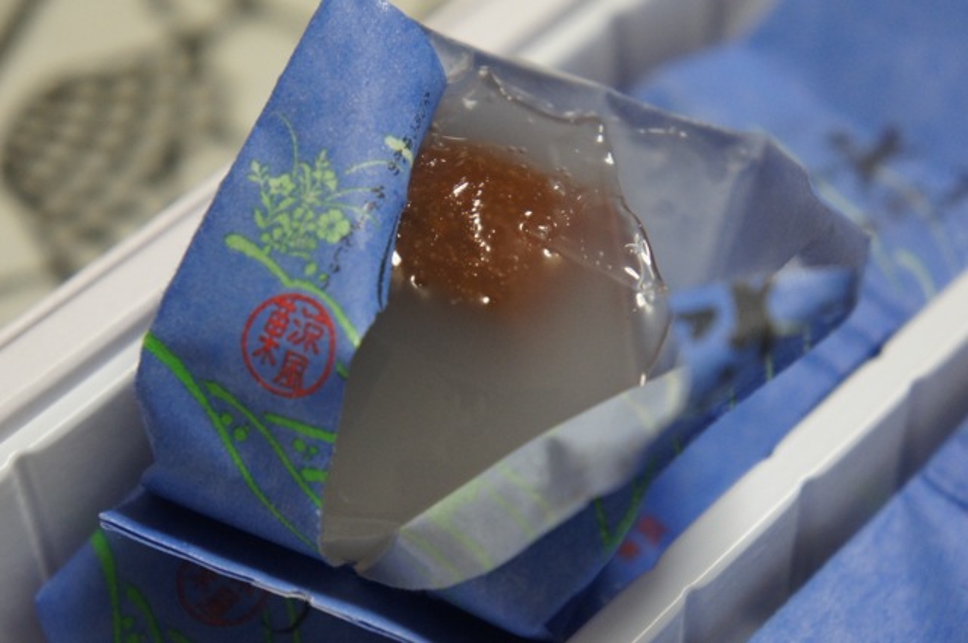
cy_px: 322
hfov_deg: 24.6
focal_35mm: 82
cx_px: 484
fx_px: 2215
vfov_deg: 16.5
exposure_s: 1/25
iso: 1600
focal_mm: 55
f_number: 5.6
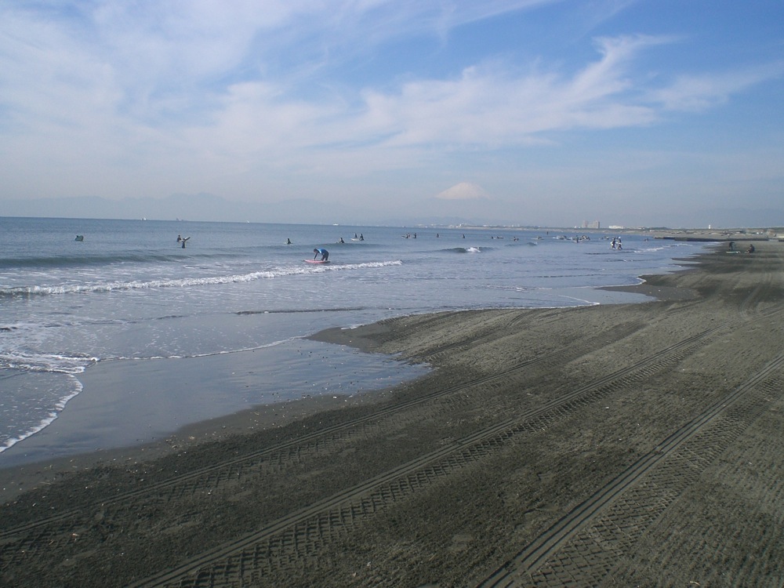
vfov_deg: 37.7
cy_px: 294
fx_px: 861
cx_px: 392
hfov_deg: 49.0
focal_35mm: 38
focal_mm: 6.3
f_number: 4.4
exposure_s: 1/500
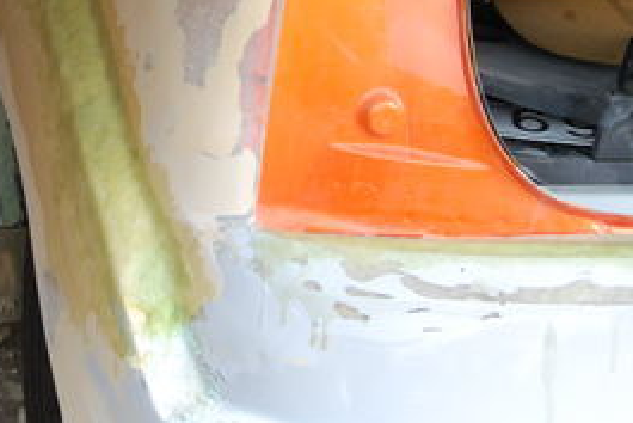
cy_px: 5
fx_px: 1464
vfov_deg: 16.1
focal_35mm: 83
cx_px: 155
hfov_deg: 24.1
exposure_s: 1/60
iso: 200
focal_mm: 23
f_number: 4.5
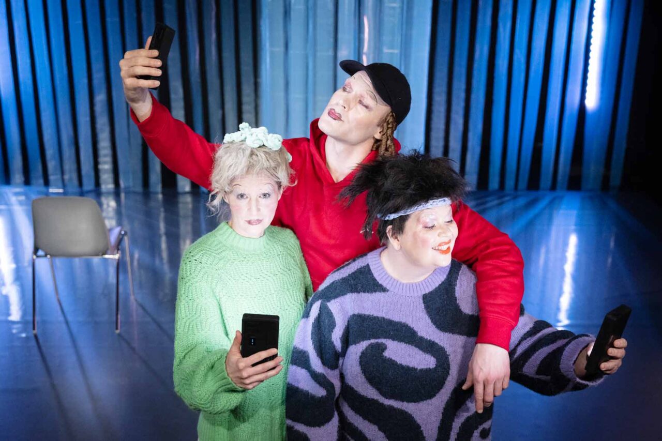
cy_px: 220
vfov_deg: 30.5
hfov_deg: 44.5
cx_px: 331
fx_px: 809
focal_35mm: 44
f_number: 3.5
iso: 2500
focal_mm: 44
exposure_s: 1/320
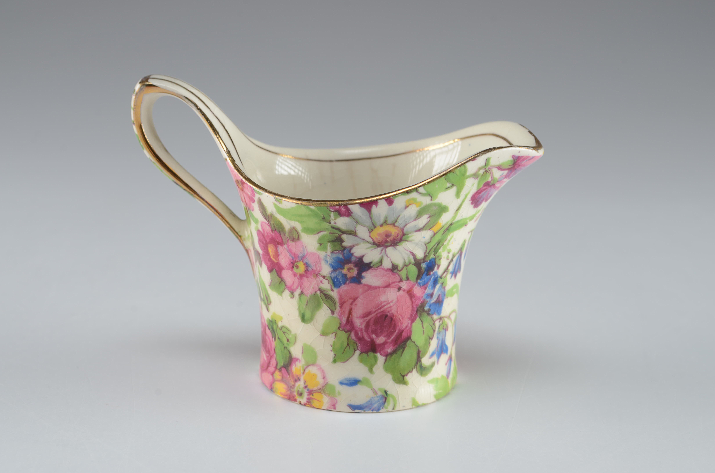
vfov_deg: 16.5
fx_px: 1635
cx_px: 358
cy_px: 236
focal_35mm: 82
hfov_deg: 24.7
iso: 100
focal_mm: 55
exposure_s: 1/80
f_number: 13
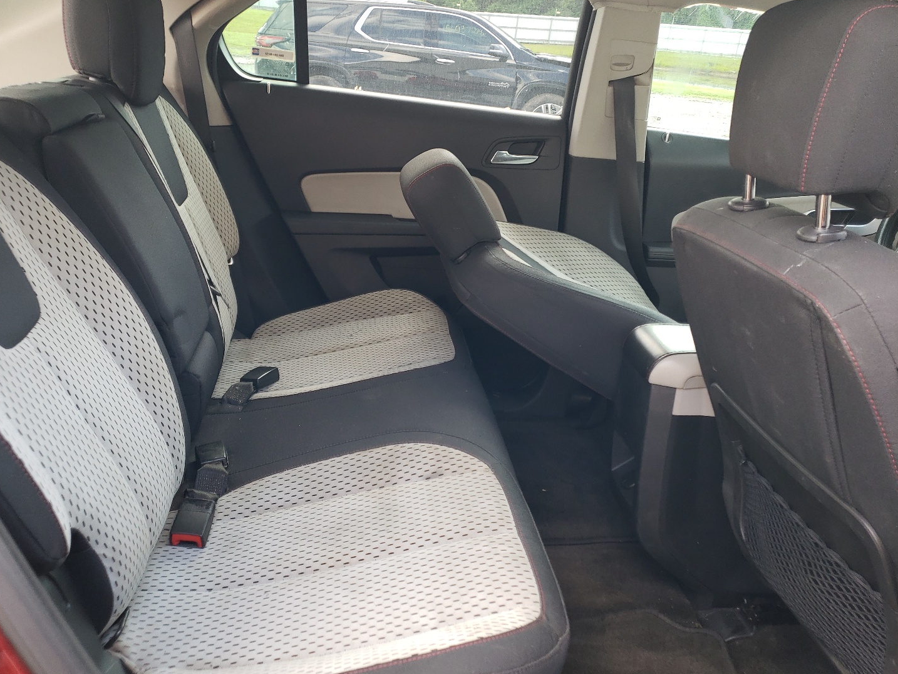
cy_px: 333
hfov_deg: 61.5
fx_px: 752
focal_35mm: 29
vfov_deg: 48.2
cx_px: 403
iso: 50
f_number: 1.5
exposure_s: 1/60.2
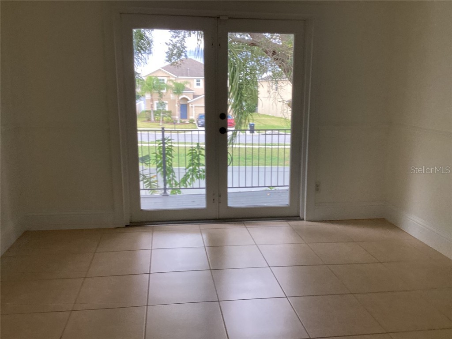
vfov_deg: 45.4
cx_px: 226
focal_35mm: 31
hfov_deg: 58.4
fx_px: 405
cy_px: 170
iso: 64
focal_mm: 3.3
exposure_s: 1/120
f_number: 2.4
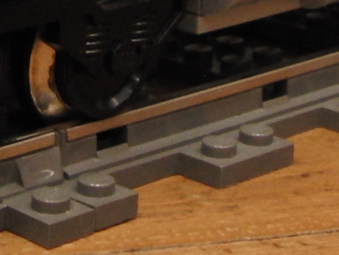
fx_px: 1773
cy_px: -218
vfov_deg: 7.9
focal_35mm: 181
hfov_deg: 10.8
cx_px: -13
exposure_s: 1/15
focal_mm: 5.9
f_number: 2.9
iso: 200
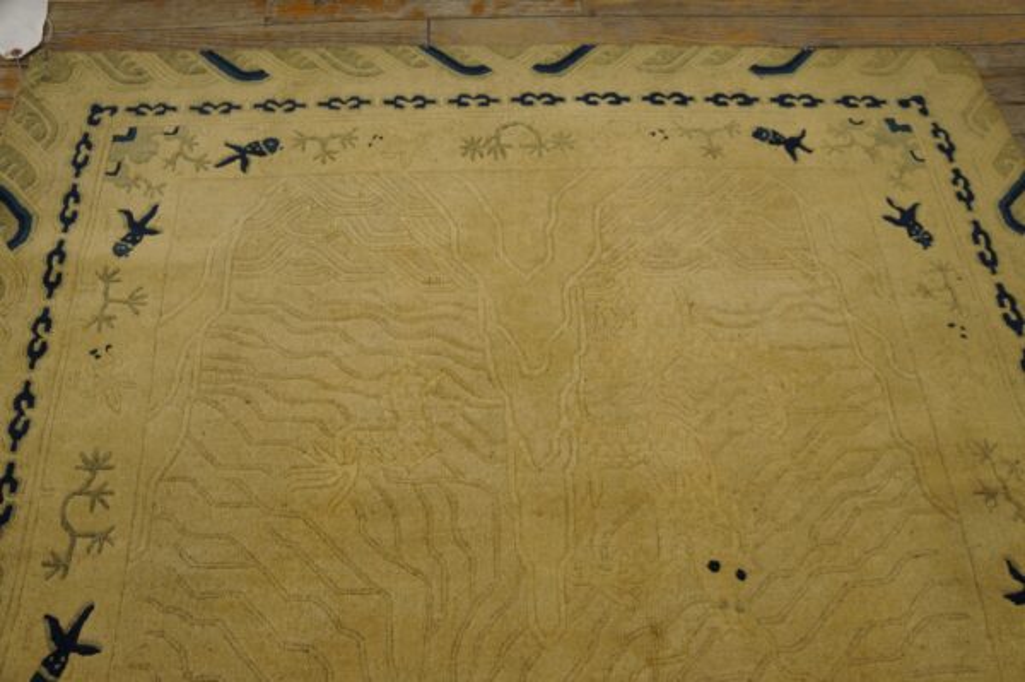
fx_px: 811
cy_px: 341
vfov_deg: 45.6
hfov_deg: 64.6
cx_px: 512
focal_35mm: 28
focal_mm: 19
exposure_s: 1/60
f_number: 4
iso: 320
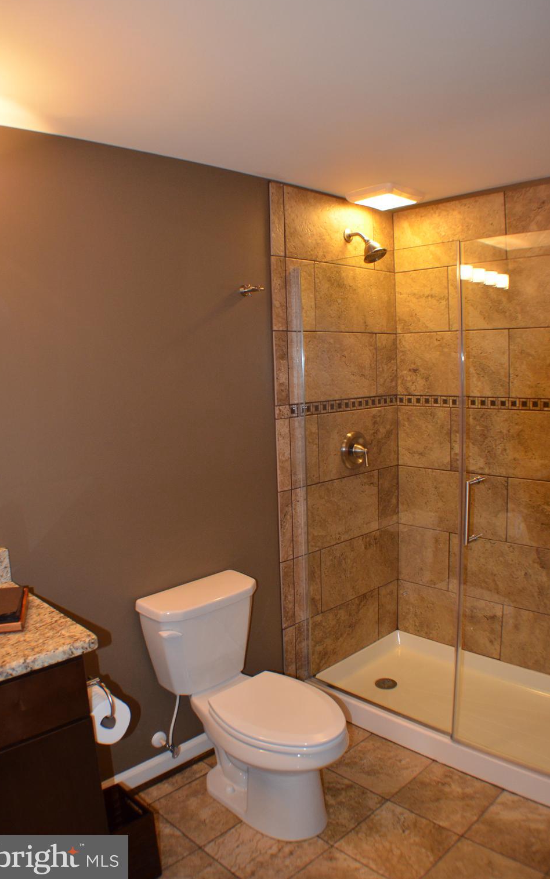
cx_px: 278
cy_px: 437
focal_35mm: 34
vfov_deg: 56.7
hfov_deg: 37.3
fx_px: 815
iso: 1000
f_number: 3.8
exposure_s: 1/60
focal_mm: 22
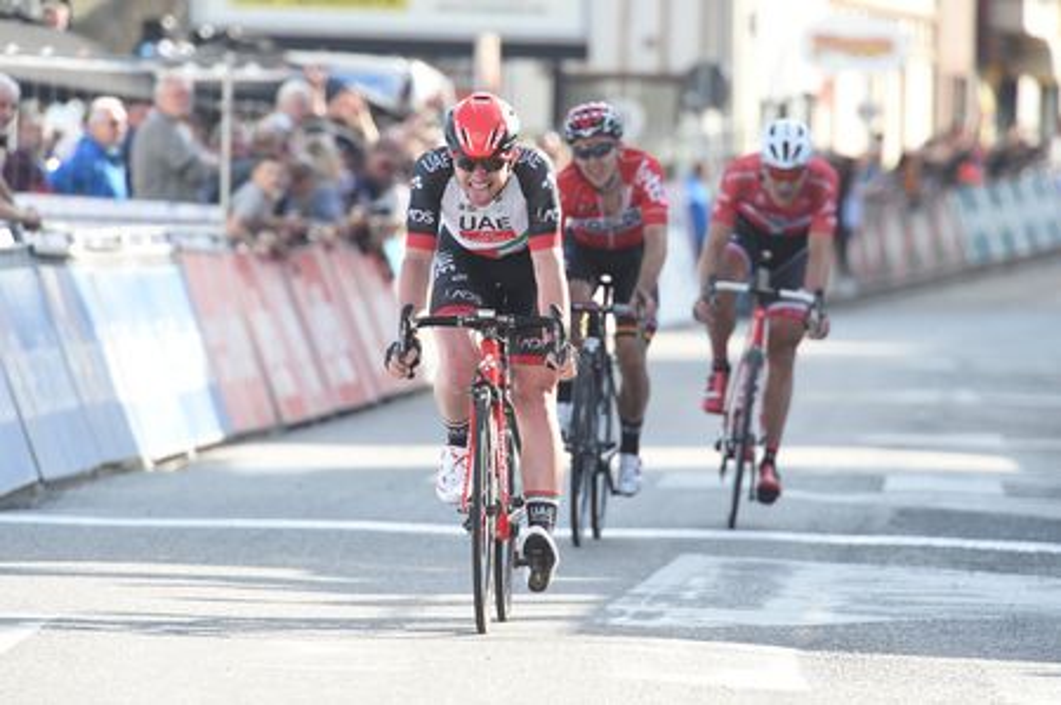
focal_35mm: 400
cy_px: 352
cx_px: 530
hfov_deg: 5.2
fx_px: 11776
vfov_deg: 3.4
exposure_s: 1/1000
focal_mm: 400
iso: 2000
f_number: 8
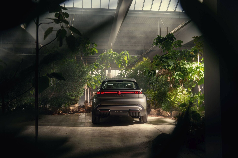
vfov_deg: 61.9
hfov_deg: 84.0
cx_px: 119
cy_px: 79
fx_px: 132
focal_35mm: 20
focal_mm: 20
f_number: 4
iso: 64
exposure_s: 1/160
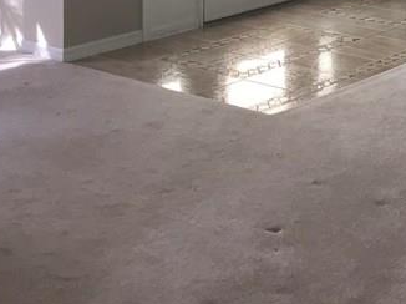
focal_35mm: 88
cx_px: 461
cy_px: -171
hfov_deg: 21.0
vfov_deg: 15.3
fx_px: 1031
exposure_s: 1/40
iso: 25
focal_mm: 3.99
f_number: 1.8
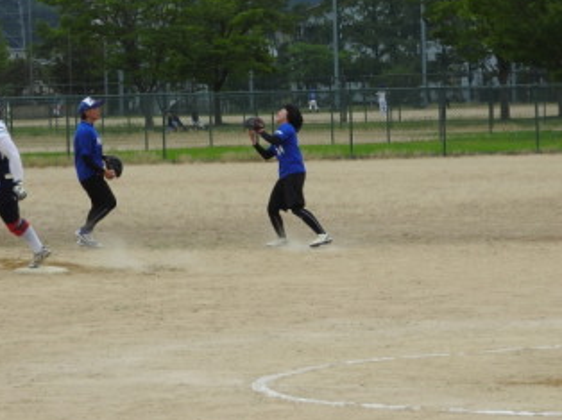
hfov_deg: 9.0
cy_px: 75
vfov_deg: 6.7
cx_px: 299
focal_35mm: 220
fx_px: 3569
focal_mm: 20.6
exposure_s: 1/640
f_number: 5
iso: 100
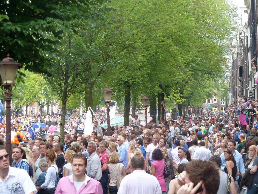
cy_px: 97
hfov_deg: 15.4
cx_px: 129
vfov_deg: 11.6
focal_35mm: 128
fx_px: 954
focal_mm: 21
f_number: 4.4
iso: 160
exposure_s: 1/160
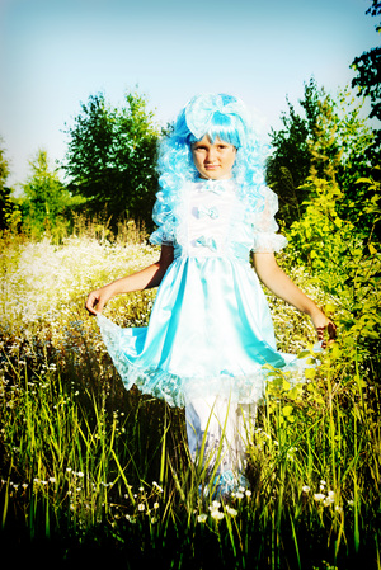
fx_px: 697
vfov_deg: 44.5
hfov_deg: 30.6
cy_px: 285
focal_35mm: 44
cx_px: 190
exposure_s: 1/160
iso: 100
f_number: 6.3
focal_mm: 44
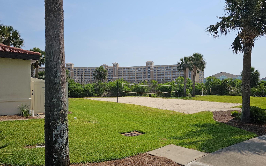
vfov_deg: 49.1
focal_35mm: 25
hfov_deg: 72.5
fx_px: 181
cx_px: 133
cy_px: 96
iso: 10
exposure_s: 1/1610
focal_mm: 6.3
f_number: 1.7
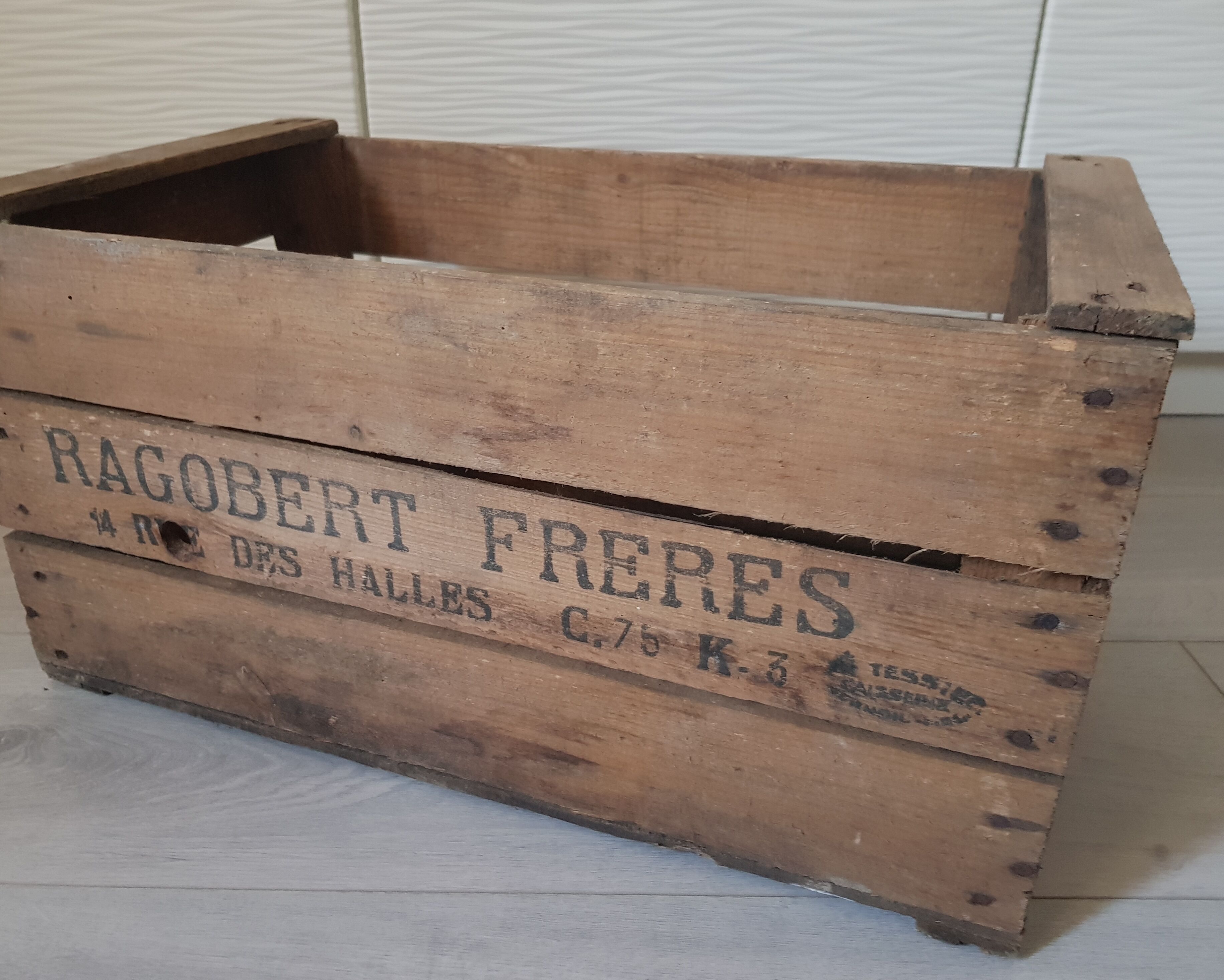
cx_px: 567
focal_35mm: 28
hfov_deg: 62.1
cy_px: 500
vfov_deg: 51.5
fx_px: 1014
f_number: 1.7
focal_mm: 4.3
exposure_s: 1/10
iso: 250
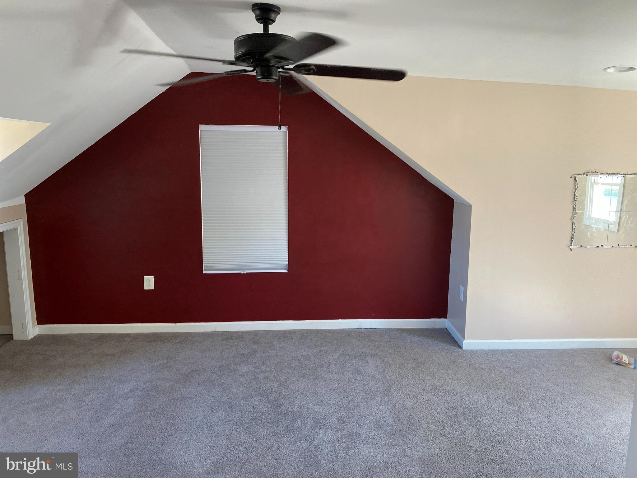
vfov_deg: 53.1
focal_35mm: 26
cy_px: 239
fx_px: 478
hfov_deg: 67.3
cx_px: 318
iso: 160
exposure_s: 1/60
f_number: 1.8
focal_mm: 4.25
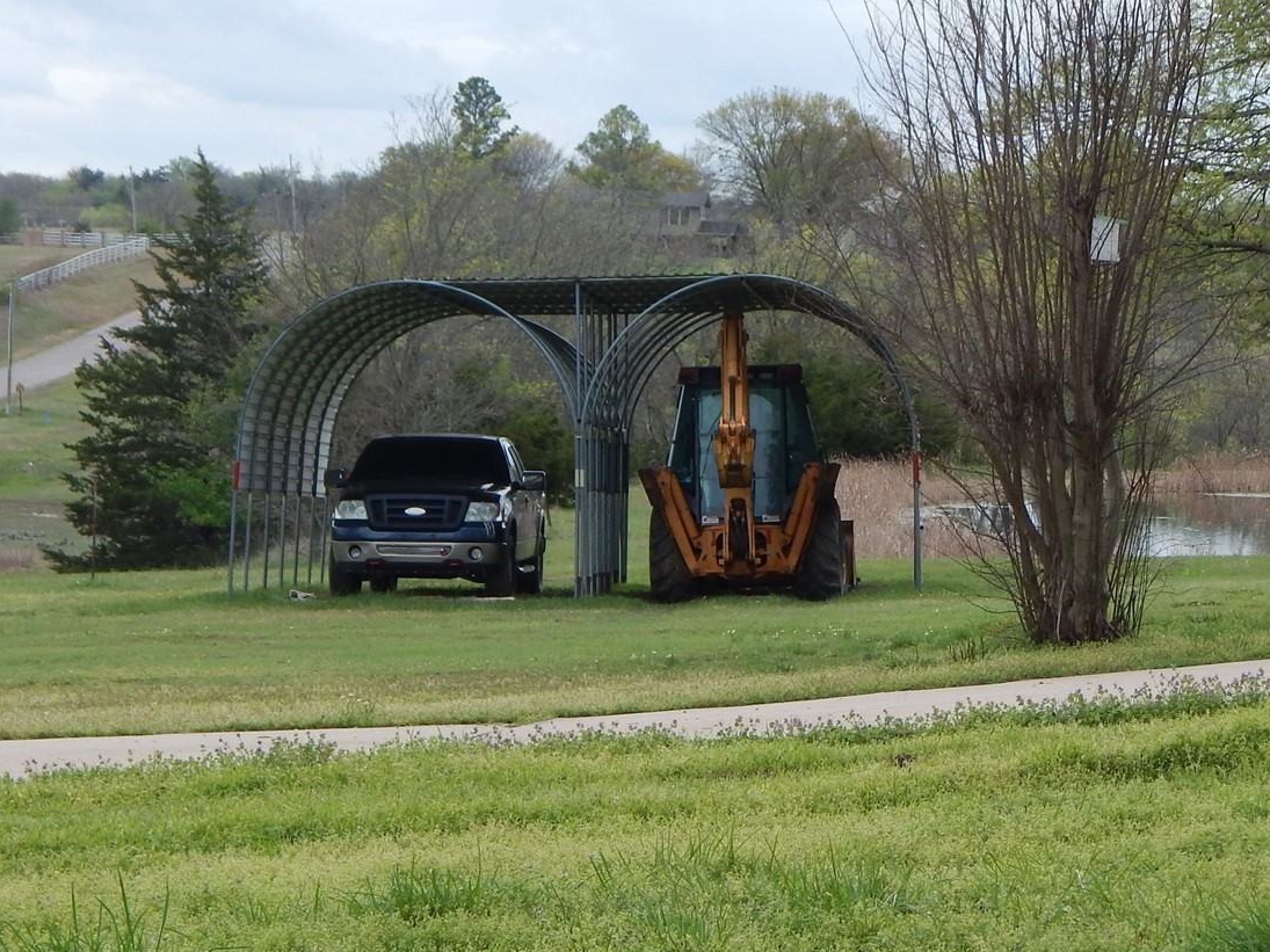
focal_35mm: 121
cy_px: 610
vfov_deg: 12.2
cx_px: 932
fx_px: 4439
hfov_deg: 16.2
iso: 125
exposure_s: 1/640
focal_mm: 12.3
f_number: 4.1
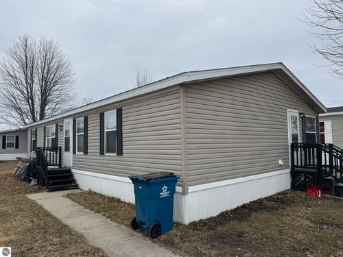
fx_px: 238
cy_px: 128
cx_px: 172
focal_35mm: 24
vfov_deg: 56.8
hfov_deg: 71.6
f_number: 1.78
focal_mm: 6.76
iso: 80
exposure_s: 1/4310
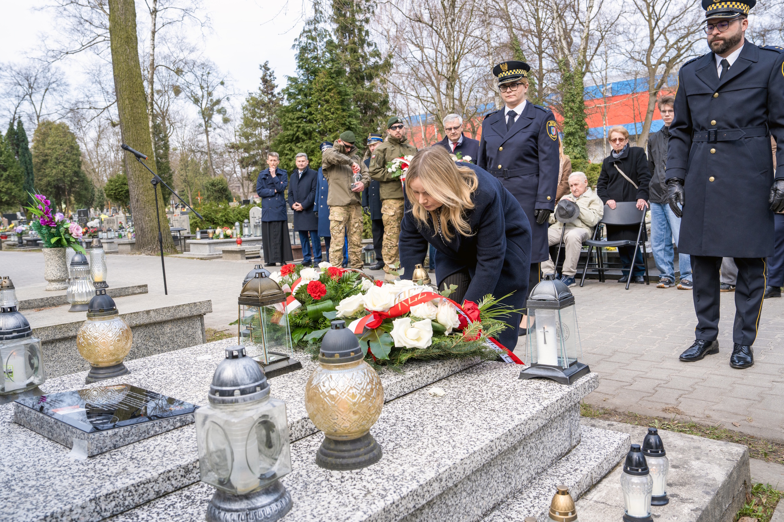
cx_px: 392
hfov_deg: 61.9
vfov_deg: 43.6
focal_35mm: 30
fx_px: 653
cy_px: 261
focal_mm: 30
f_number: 6.3
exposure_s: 1/250
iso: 160
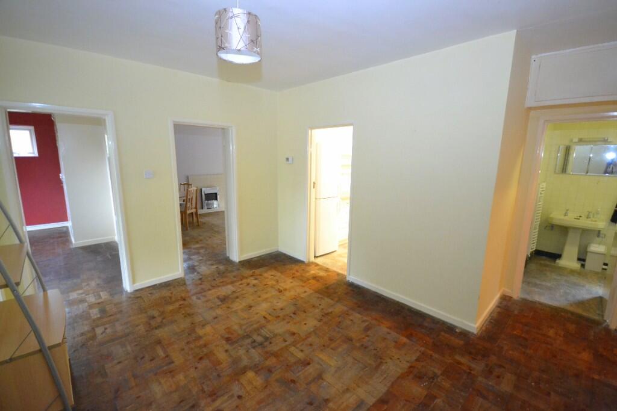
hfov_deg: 100.4
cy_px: 206
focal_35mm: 15
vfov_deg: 77.3
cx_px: 308
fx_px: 257
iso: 3200
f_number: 4
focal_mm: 10
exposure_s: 1/15
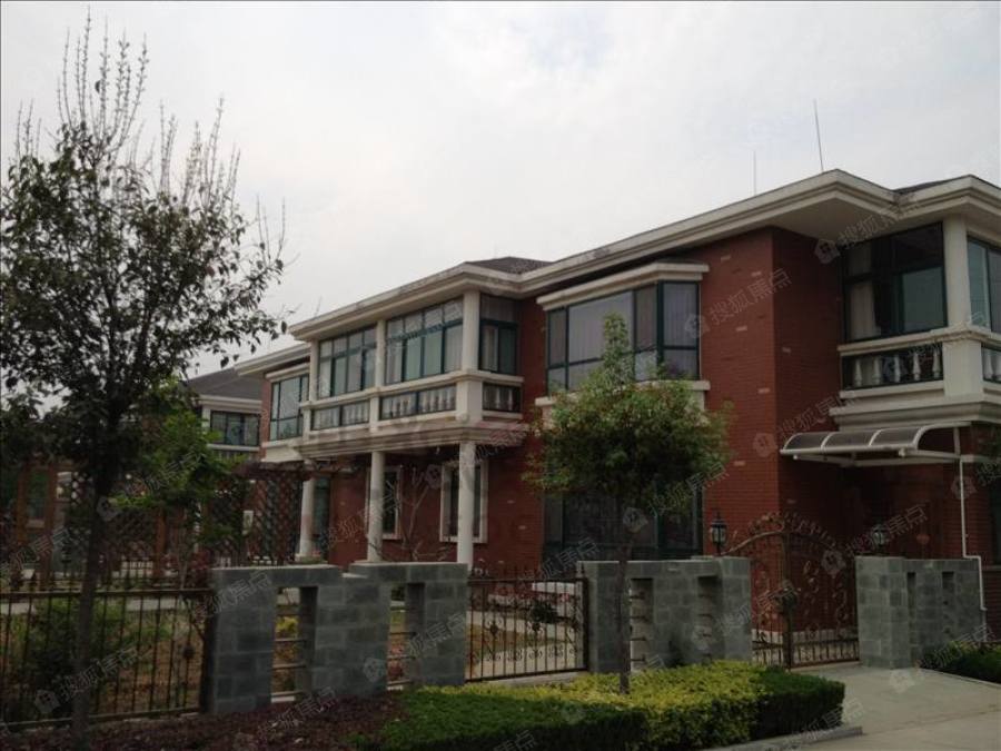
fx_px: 1012
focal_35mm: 35
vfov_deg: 40.7
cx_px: 500
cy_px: 376
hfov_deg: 52.6
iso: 64
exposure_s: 1/1721
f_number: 2.4
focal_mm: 4.28
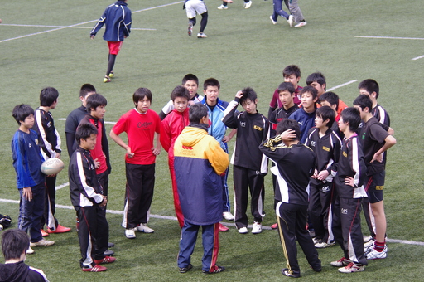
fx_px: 1588
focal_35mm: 135
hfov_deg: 15.2
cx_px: 212
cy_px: 141
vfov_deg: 10.1
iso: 400
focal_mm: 90
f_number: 6.3
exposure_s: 1/500
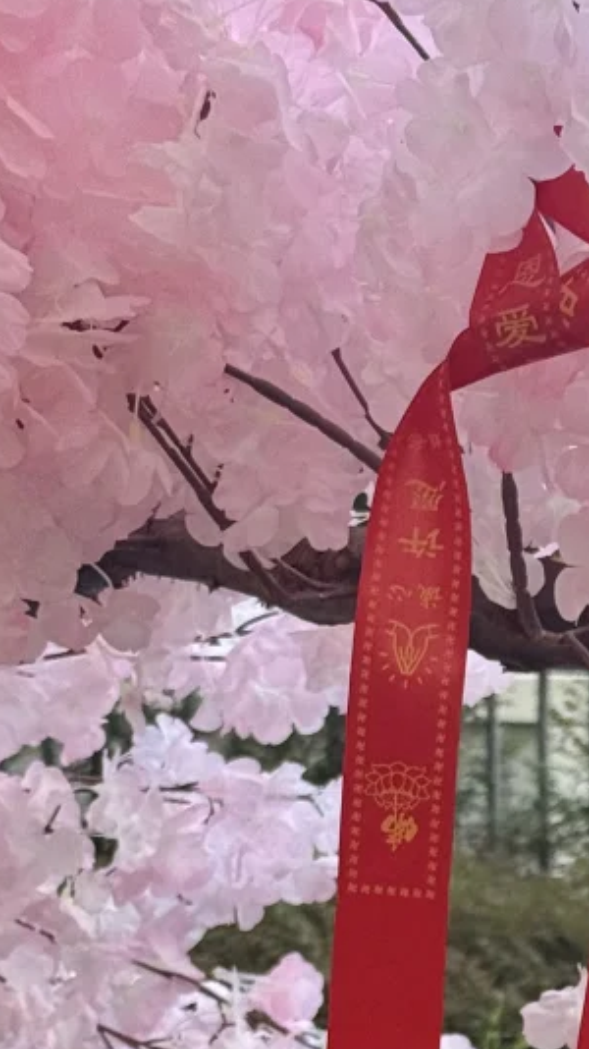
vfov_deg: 15.1
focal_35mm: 141
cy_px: 921
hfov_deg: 8.4
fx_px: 3919
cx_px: 907
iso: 64
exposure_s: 1/323
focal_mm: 6.76
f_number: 1.78
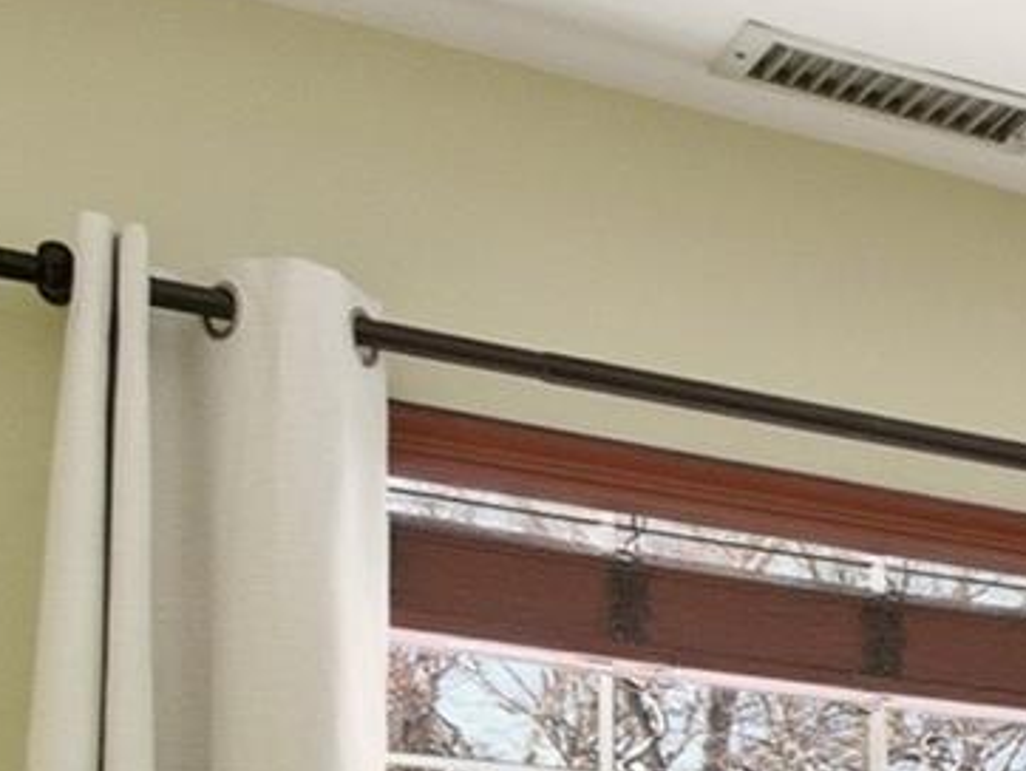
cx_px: 2812
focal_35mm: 87
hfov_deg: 12.8
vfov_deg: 15.6
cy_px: 1175
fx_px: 2580
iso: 250
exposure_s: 1/250
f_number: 9
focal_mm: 16
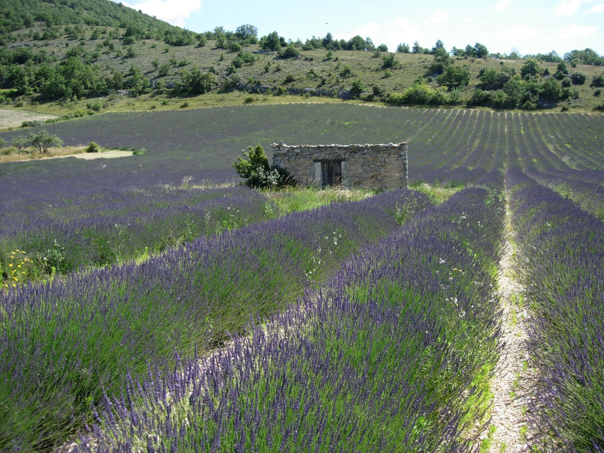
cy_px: 226
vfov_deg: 37.7
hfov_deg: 49.0
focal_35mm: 38
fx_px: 663
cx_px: 302
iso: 64
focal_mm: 7.8
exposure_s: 1/813
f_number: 2.8
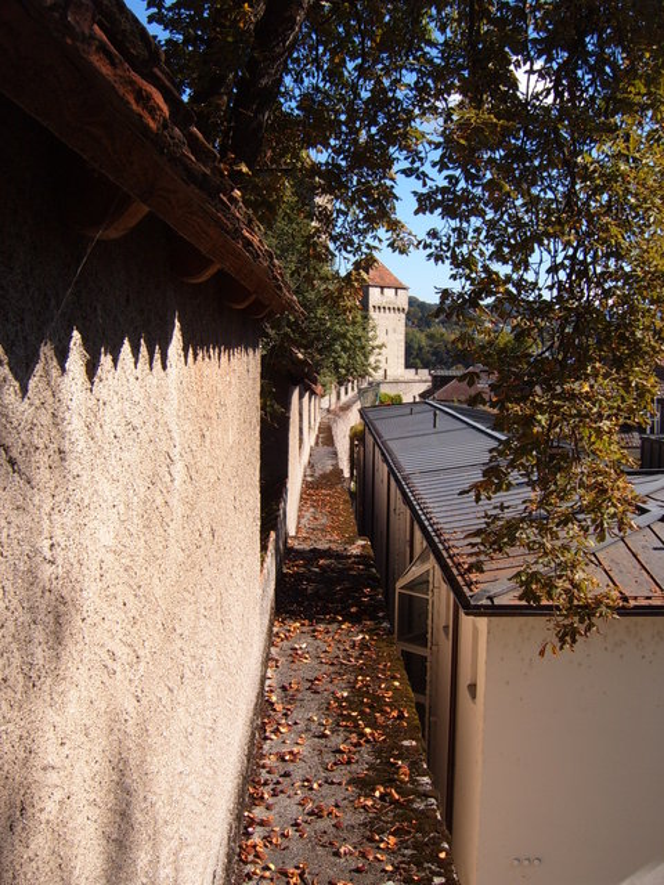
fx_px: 946
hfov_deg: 38.7
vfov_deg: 50.1
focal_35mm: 37
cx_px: 332
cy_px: 442
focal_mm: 6.2
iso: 63
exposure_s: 1/250
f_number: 6
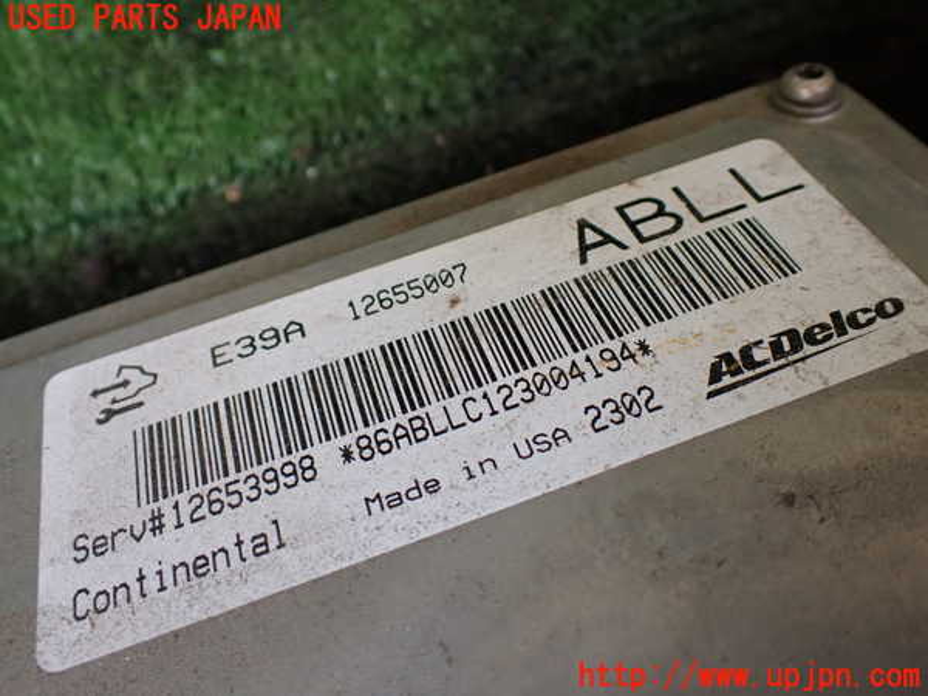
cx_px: 464
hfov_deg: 60.0
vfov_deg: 46.8
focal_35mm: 30
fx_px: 804
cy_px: 348
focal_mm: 5.4
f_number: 2.3
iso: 200
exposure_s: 1/125
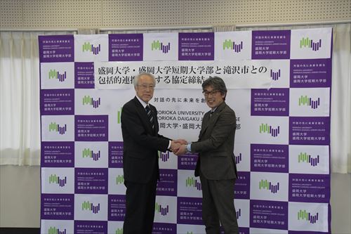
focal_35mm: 45
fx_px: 439
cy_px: 117
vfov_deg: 29.8
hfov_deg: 43.6
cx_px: 176
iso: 3200
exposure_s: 1/250
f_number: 8
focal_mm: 30
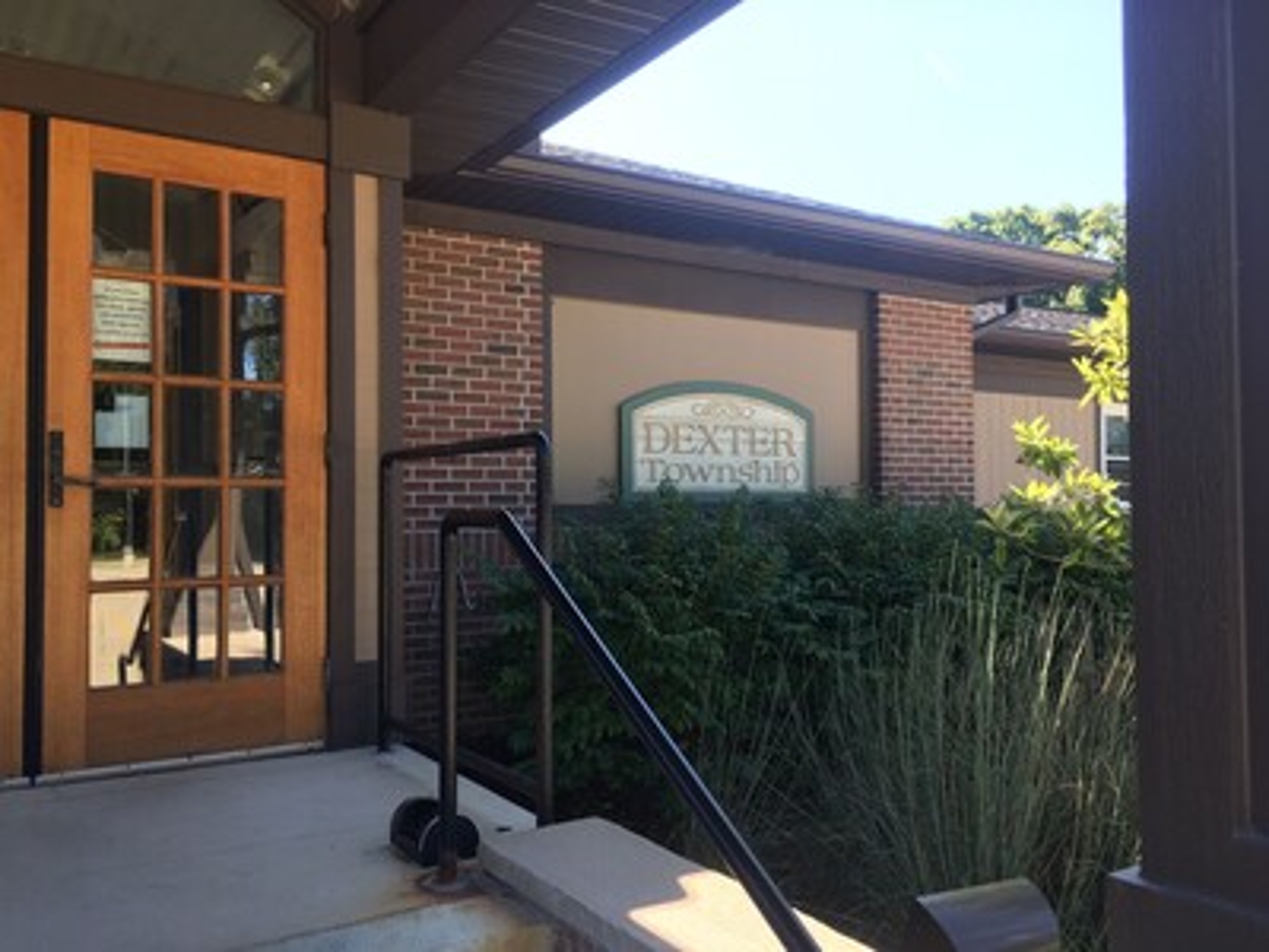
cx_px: 634
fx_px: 1063
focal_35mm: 29
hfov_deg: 61.7
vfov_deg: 48.2
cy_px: 476
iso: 25
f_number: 2.2
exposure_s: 1/192
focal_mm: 4.15
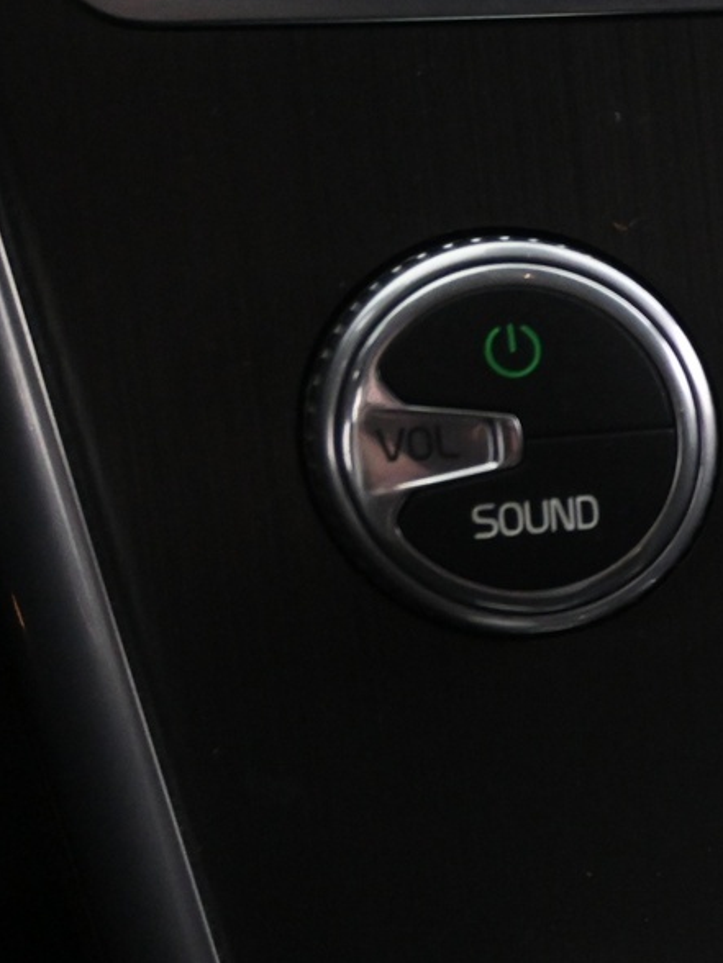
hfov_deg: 13.4
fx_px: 2766
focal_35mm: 99
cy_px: 832
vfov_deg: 19.5
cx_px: 1300
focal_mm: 25
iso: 3600
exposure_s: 1/40
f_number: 4.2
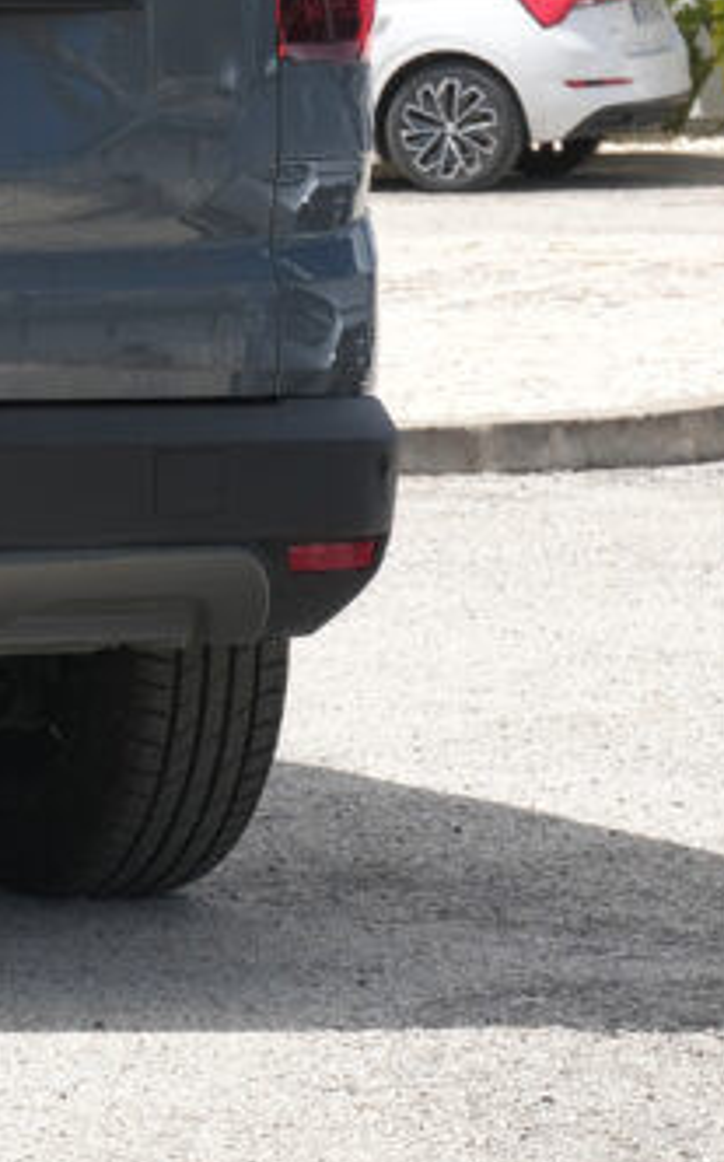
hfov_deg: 6.0
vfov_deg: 9.8
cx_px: -710
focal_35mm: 214
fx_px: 6768
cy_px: 114
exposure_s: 1/160
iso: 160
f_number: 10
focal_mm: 45
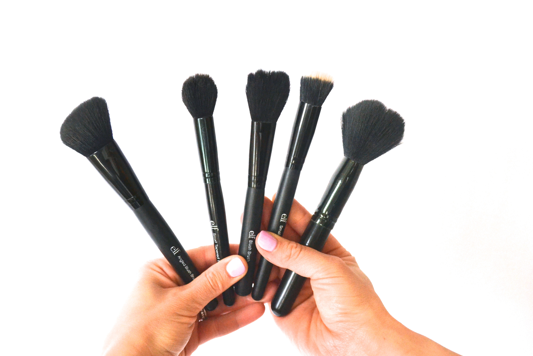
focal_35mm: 39
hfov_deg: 49.6
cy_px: 178
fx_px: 577
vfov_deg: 34.2
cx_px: 266
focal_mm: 26
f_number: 5.6
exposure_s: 1/125
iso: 1600
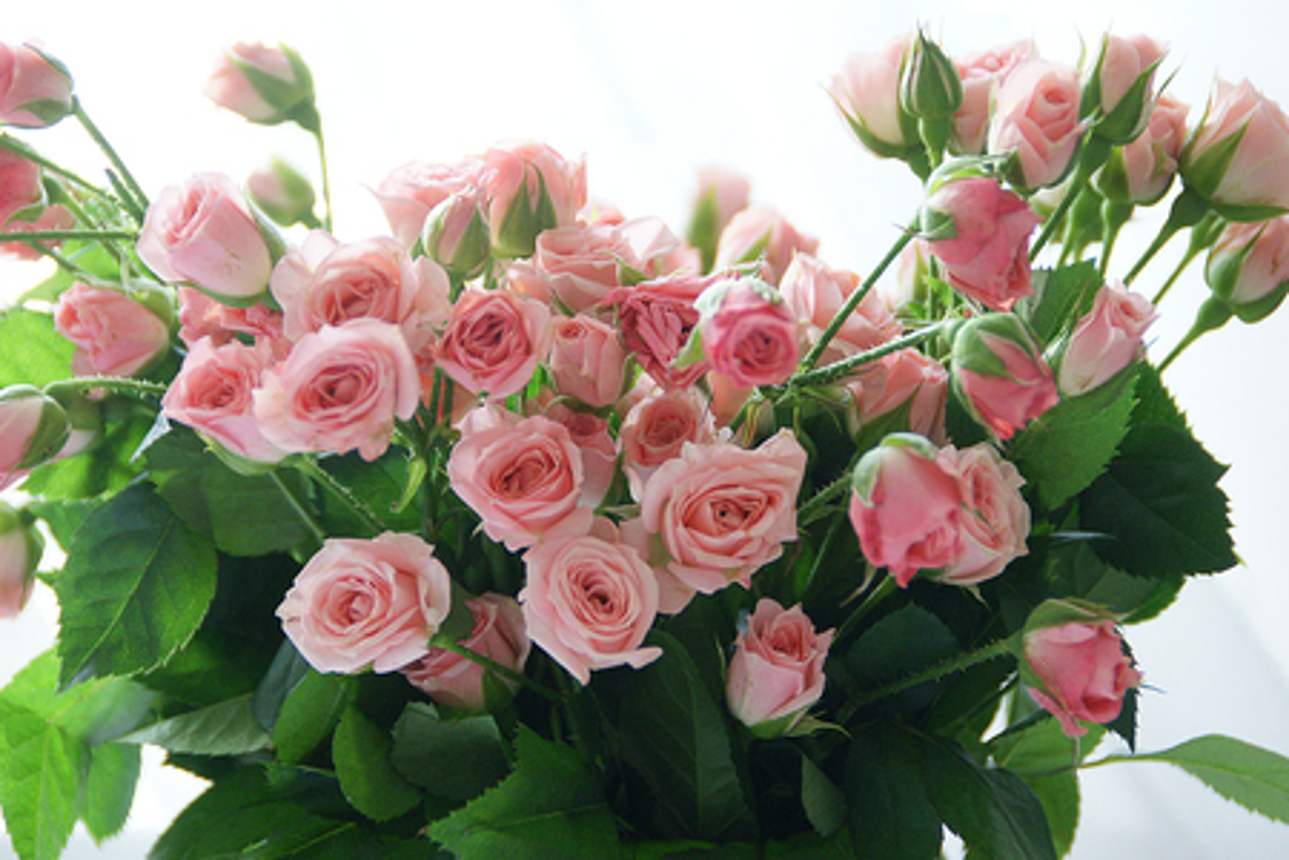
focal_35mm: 120
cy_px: 430
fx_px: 4296
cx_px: 644
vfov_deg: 11.4
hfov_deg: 17.1
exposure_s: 1/25
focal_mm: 80
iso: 800
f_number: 5.6
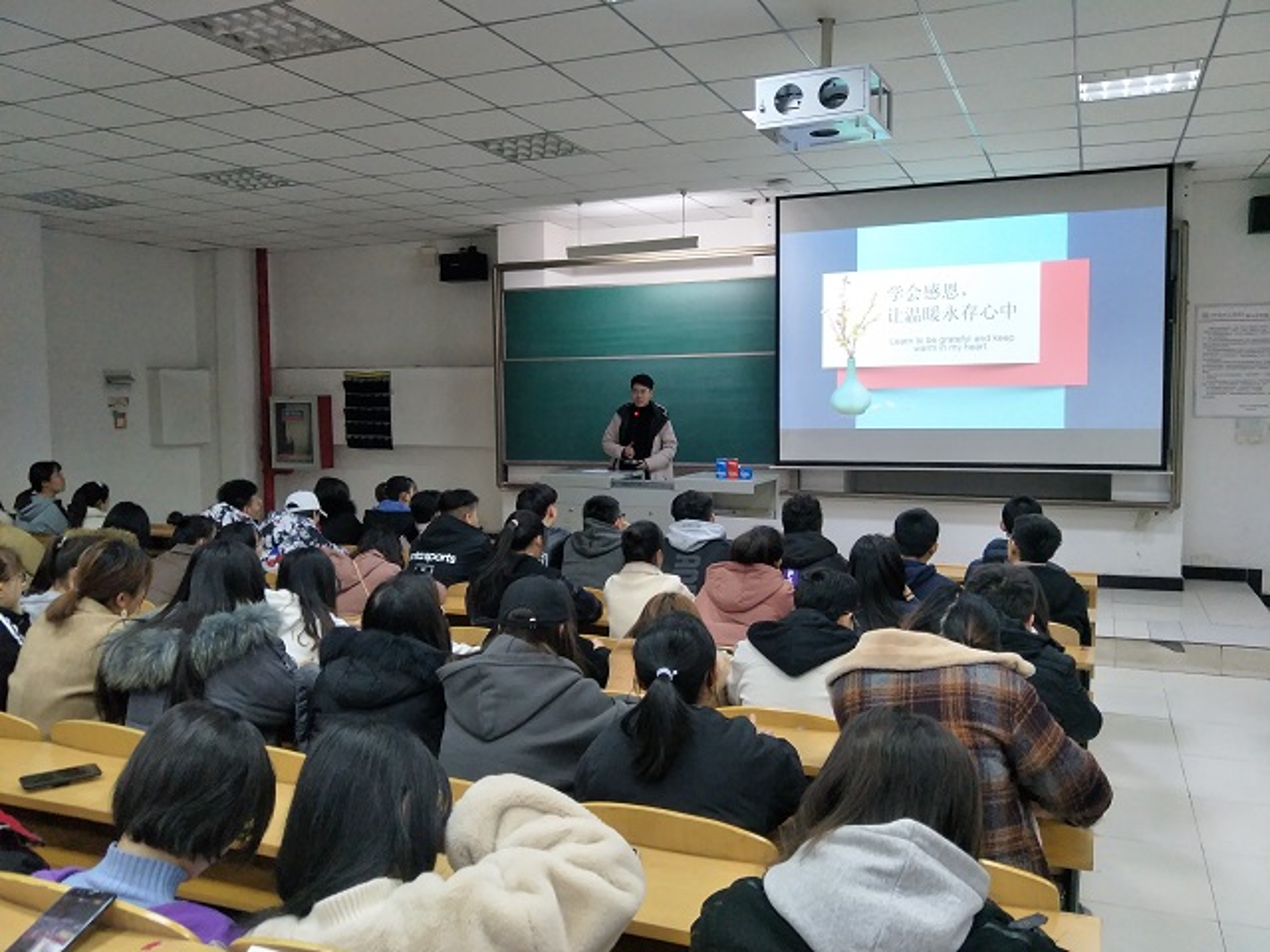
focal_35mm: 24
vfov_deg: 56.8
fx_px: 881
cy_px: 476
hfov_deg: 71.6
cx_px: 635
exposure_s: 1/33
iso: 322
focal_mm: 4.1
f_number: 1.7
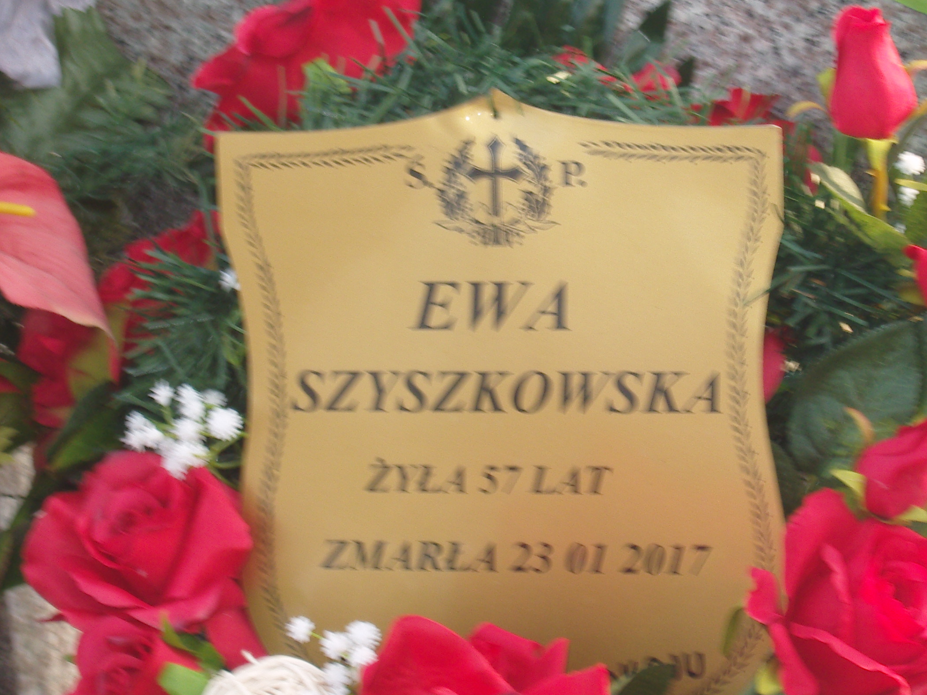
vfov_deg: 9.4
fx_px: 4231
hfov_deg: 12.5
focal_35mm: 158
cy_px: 312
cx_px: 479
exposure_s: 1/60
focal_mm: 21.9
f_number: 5.2
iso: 100
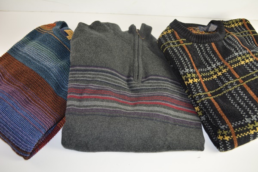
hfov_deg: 57.2
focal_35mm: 33
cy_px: 86
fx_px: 236
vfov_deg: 40.0
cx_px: 129
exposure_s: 1/80
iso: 400
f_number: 4
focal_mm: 22
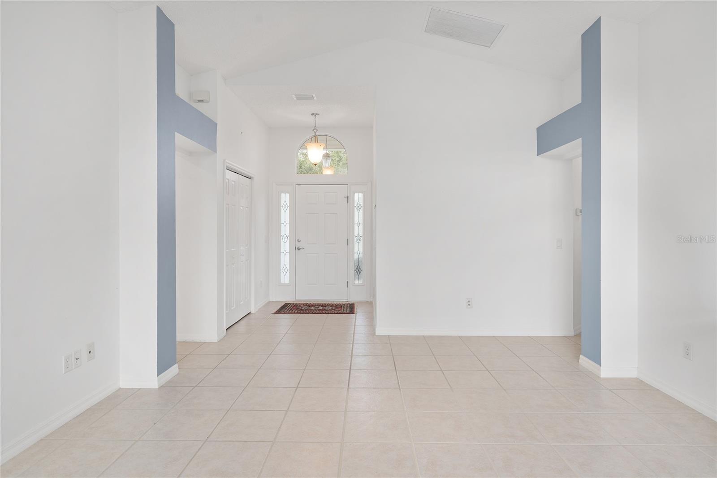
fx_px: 398
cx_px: 358
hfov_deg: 84.0
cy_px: 239
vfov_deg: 61.9
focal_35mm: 20
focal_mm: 20
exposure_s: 1/6
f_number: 7.1
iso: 125
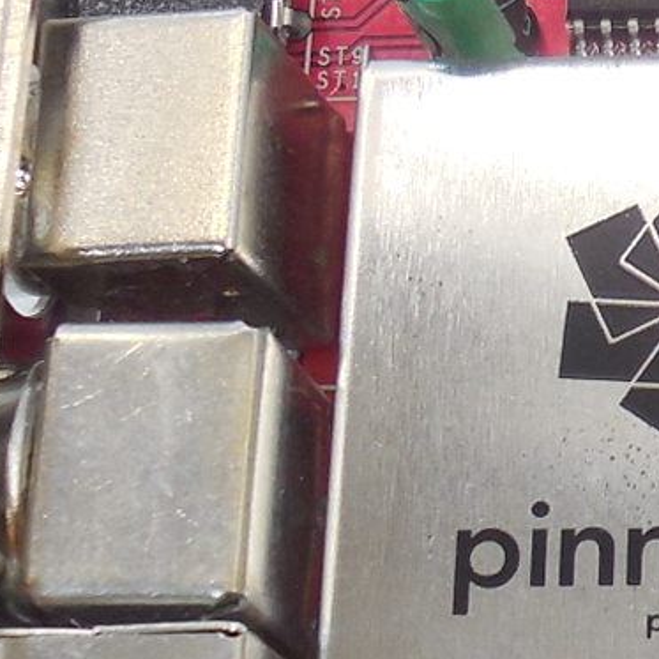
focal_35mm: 140
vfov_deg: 12.5
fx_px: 3015
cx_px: 1203
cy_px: 357
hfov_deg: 11.5
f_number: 3.5
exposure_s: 1/40
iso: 125
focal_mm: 4.6
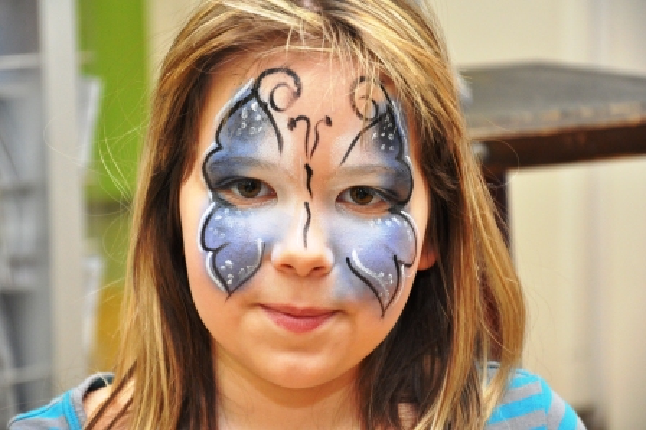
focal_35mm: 135
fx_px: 2421
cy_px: 215
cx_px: 323
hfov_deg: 15.2
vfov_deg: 10.1
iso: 2500
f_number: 8
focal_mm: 90
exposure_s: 1/60
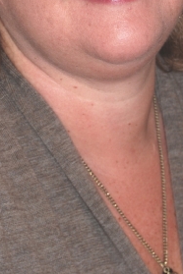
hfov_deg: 6.1
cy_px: 66
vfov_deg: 9.2
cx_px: 65
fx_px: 1708
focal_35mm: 224
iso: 200
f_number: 5
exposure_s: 1/60
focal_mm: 52
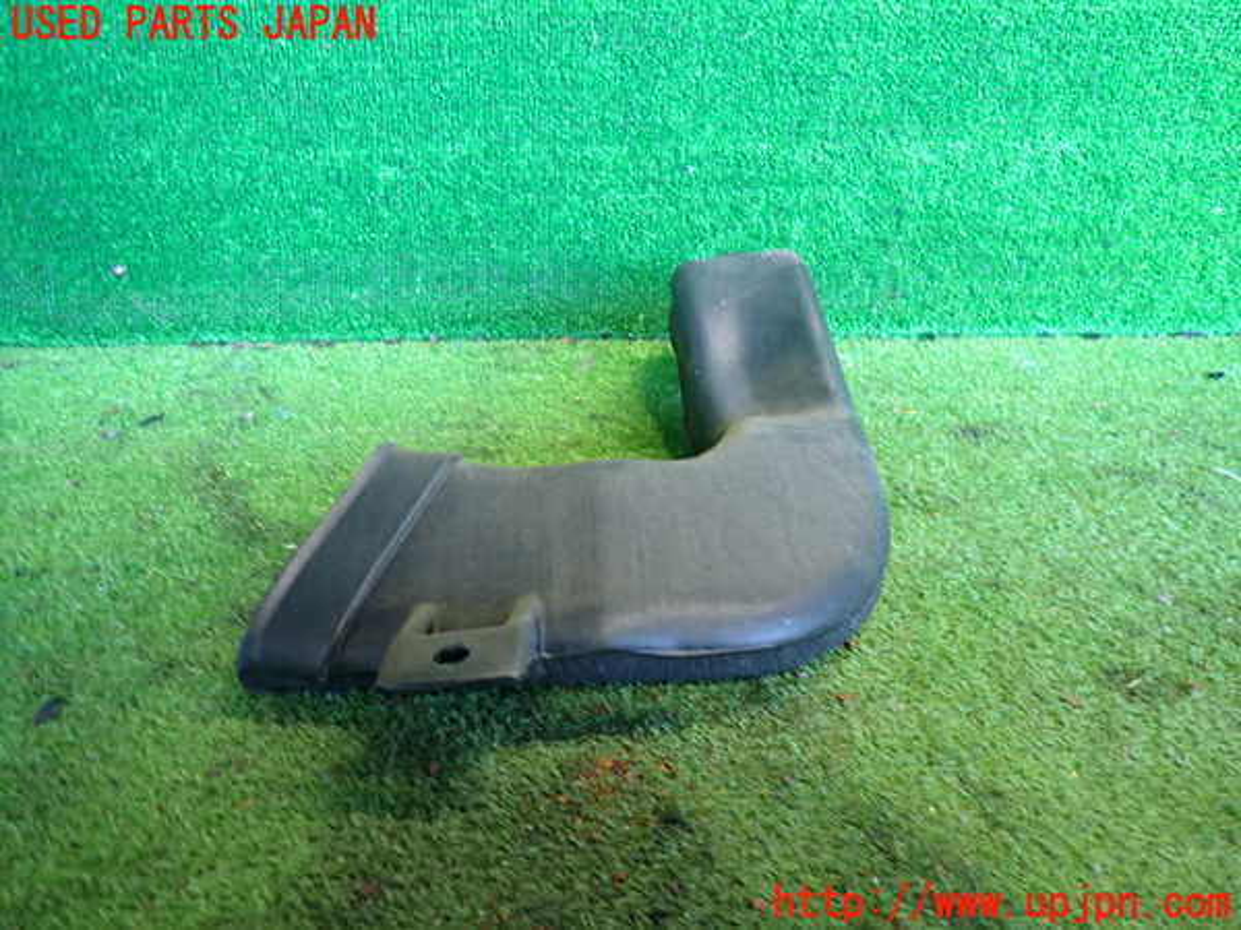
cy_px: 465
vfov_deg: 54.9
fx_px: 896
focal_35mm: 25
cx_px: 620
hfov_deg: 69.4
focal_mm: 4.5
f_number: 2
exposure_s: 1/30
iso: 250
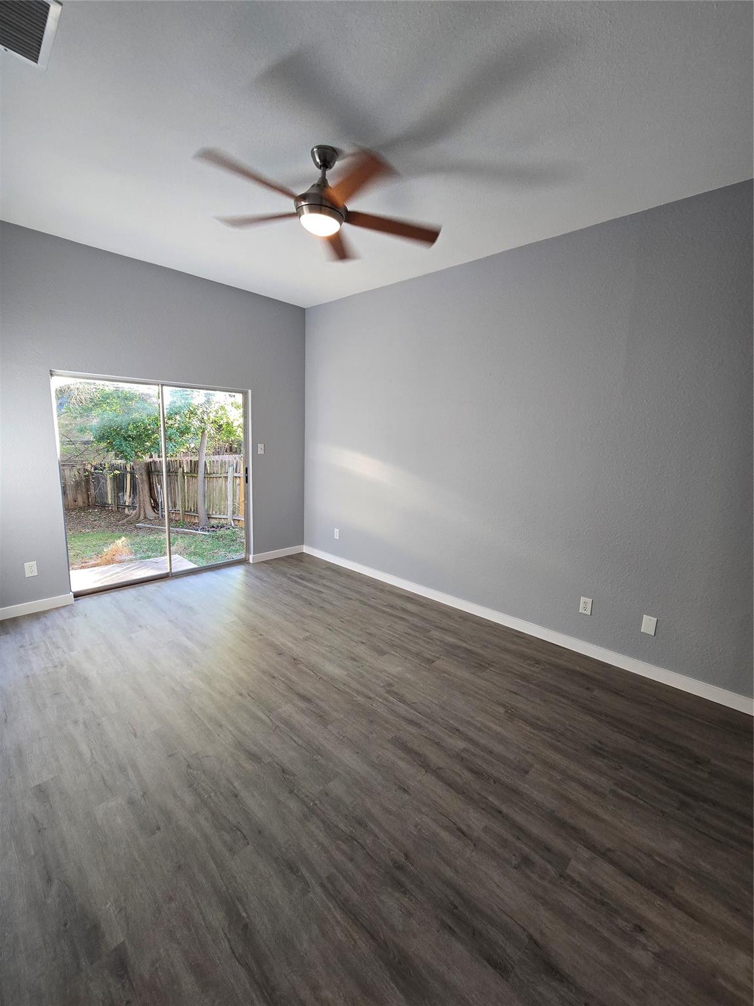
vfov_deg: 106.2
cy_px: 503
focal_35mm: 13
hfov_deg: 89.9
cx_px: 377
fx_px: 378
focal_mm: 2.2
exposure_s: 1/60
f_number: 2.2
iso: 80
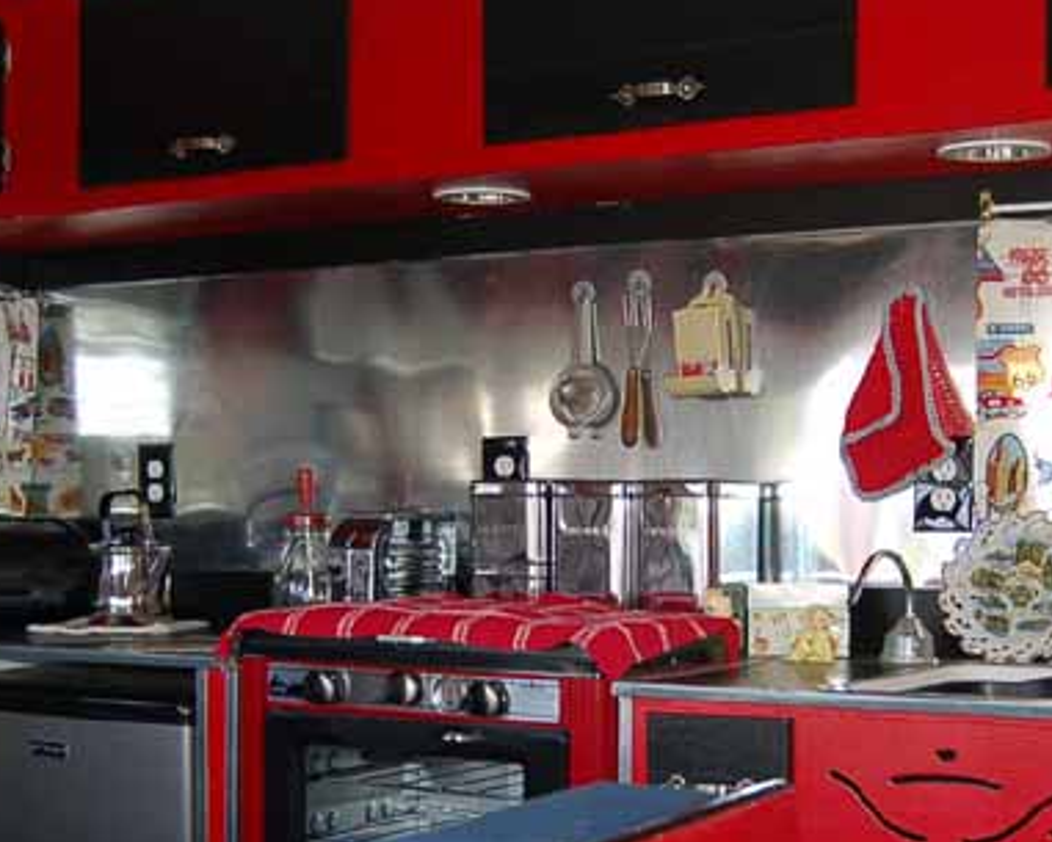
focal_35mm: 60
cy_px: 576
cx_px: 620
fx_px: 1864
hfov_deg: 31.4
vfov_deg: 25.3
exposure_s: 1/160
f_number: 3.8
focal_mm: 23
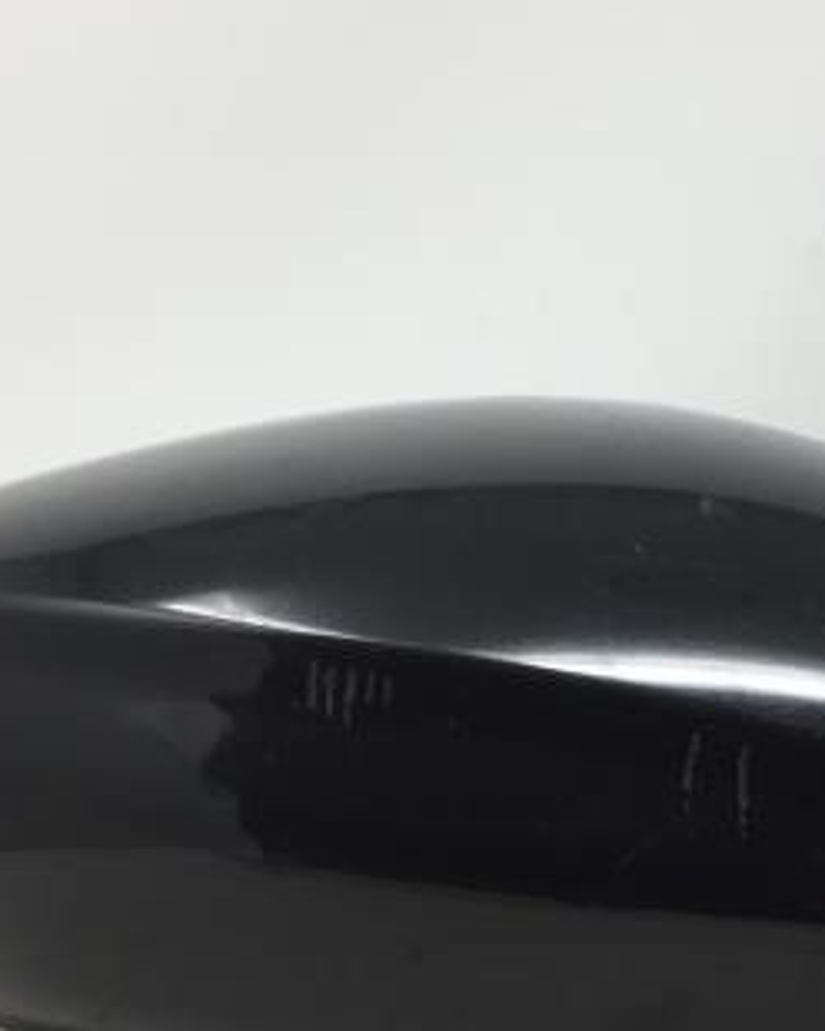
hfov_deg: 20.7
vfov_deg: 25.7
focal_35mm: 73
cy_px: 808
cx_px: 662
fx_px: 2228
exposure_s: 1/120
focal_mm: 4.15
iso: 50
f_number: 2.2
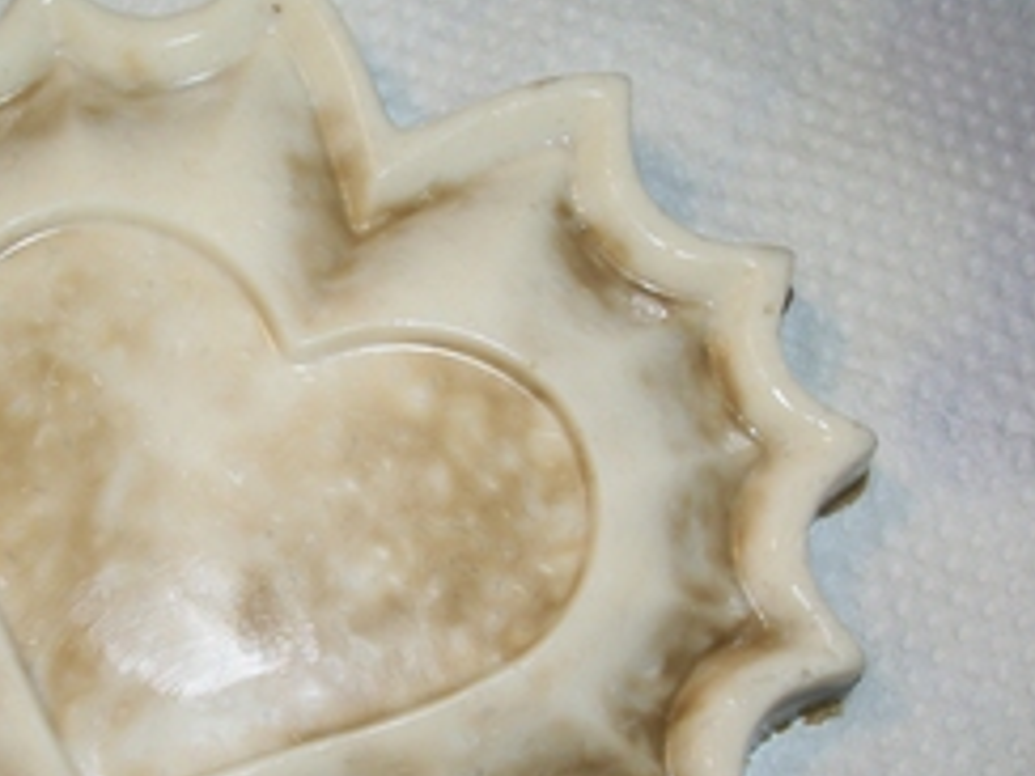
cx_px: 204
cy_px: 602
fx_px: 1764
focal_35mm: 59
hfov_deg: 31.8
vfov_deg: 24.5
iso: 80
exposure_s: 1/30
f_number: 2.9
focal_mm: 5.7
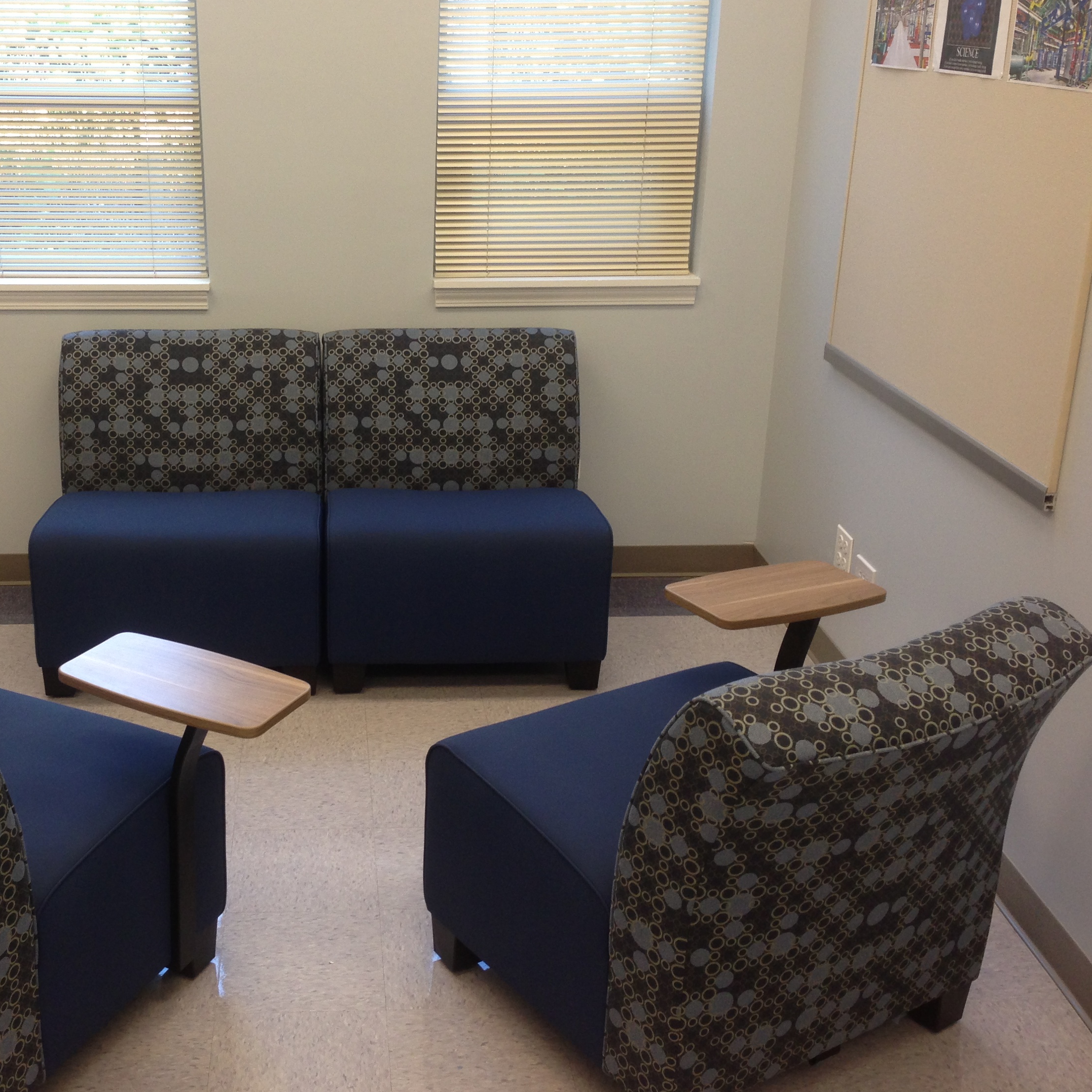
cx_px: 359
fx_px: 1535
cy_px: 525
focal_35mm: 43
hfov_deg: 38.7
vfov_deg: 39.2
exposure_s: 1/60
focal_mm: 4.13
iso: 64
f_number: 2.4
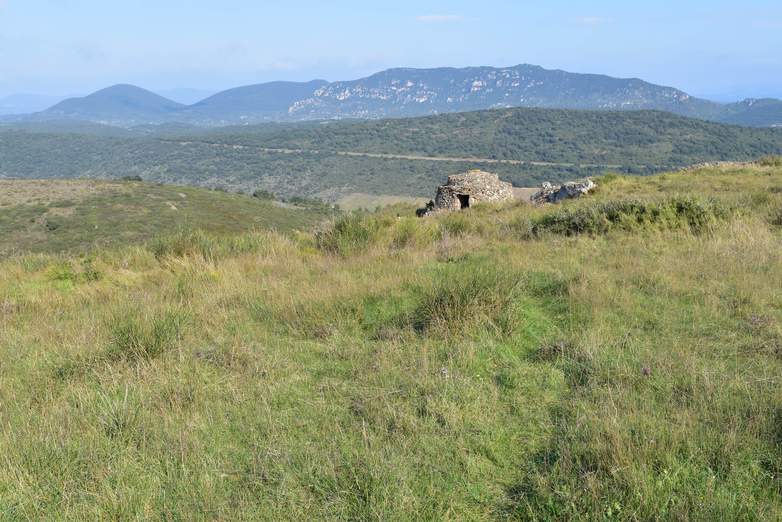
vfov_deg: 35.5
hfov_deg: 51.3
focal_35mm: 38
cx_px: 391
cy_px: 261
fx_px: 815
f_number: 16
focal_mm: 25
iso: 400
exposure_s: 1/250
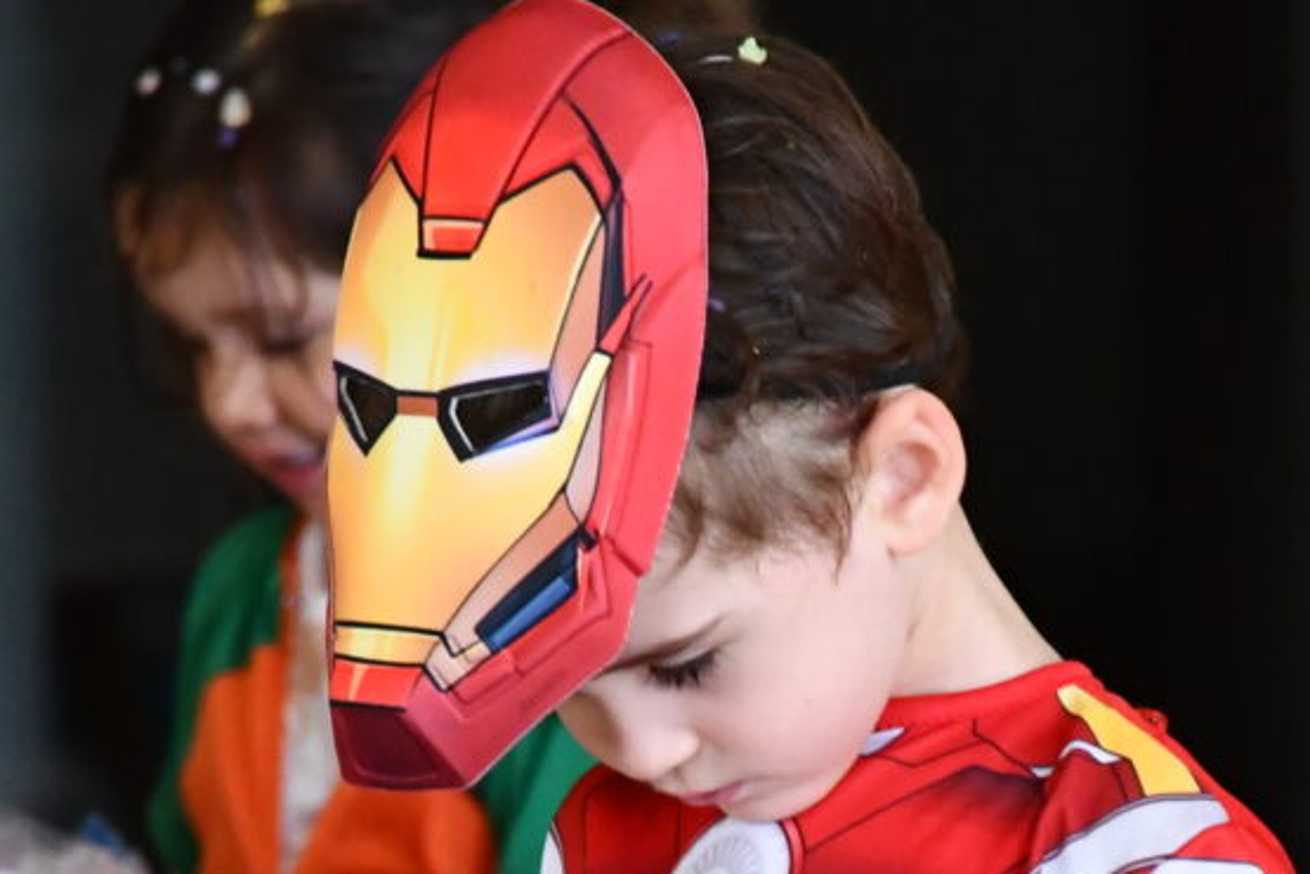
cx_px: 866
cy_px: 945
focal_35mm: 726
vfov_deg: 1.9
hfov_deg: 2.8
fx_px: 26416
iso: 3200
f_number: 5.6
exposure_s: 1/320
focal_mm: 140
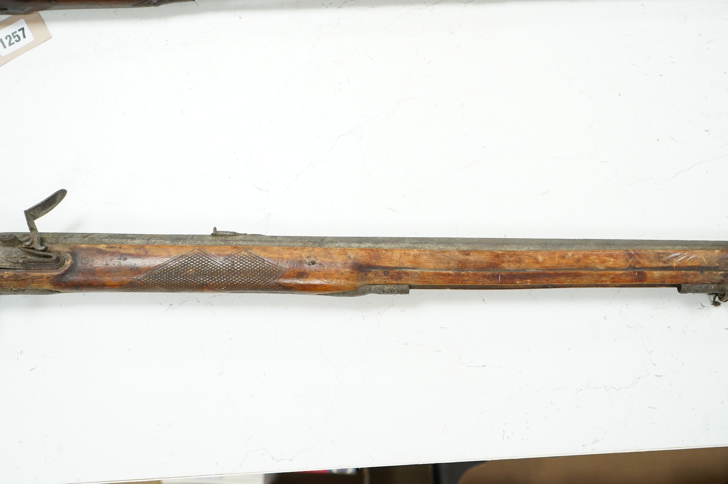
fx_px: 909
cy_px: 242
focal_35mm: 45
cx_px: 364
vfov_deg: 29.8
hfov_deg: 43.6
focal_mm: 45
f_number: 5.6
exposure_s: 1/125
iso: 2500
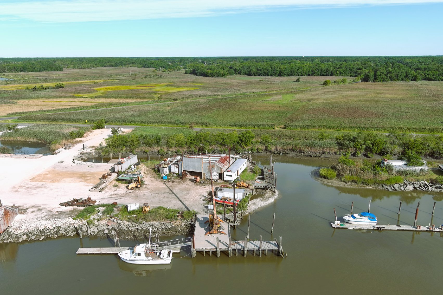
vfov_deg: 45.0
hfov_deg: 63.7
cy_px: 148
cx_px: 222
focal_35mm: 29
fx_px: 357
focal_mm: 10.57
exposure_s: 1/1000
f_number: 2.8
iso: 100
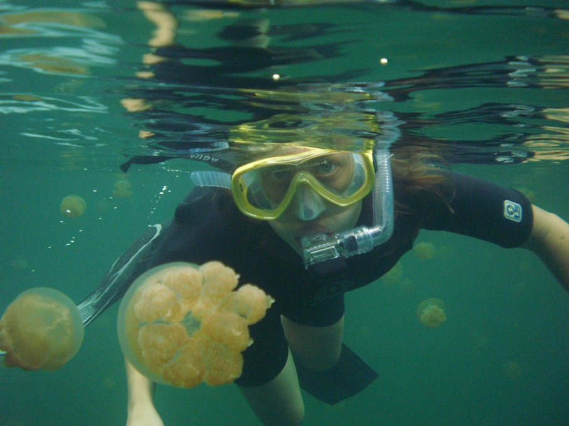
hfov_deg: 51.4
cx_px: 284
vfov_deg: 39.6
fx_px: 592
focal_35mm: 36
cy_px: 213
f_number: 3.1
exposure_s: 1/160
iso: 400
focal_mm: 6.3
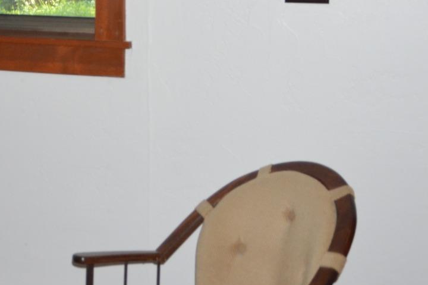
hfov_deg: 25.9
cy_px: 37
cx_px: 23
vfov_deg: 17.9
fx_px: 891
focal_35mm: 75
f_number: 3.5
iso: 900
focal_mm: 24
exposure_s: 1/60
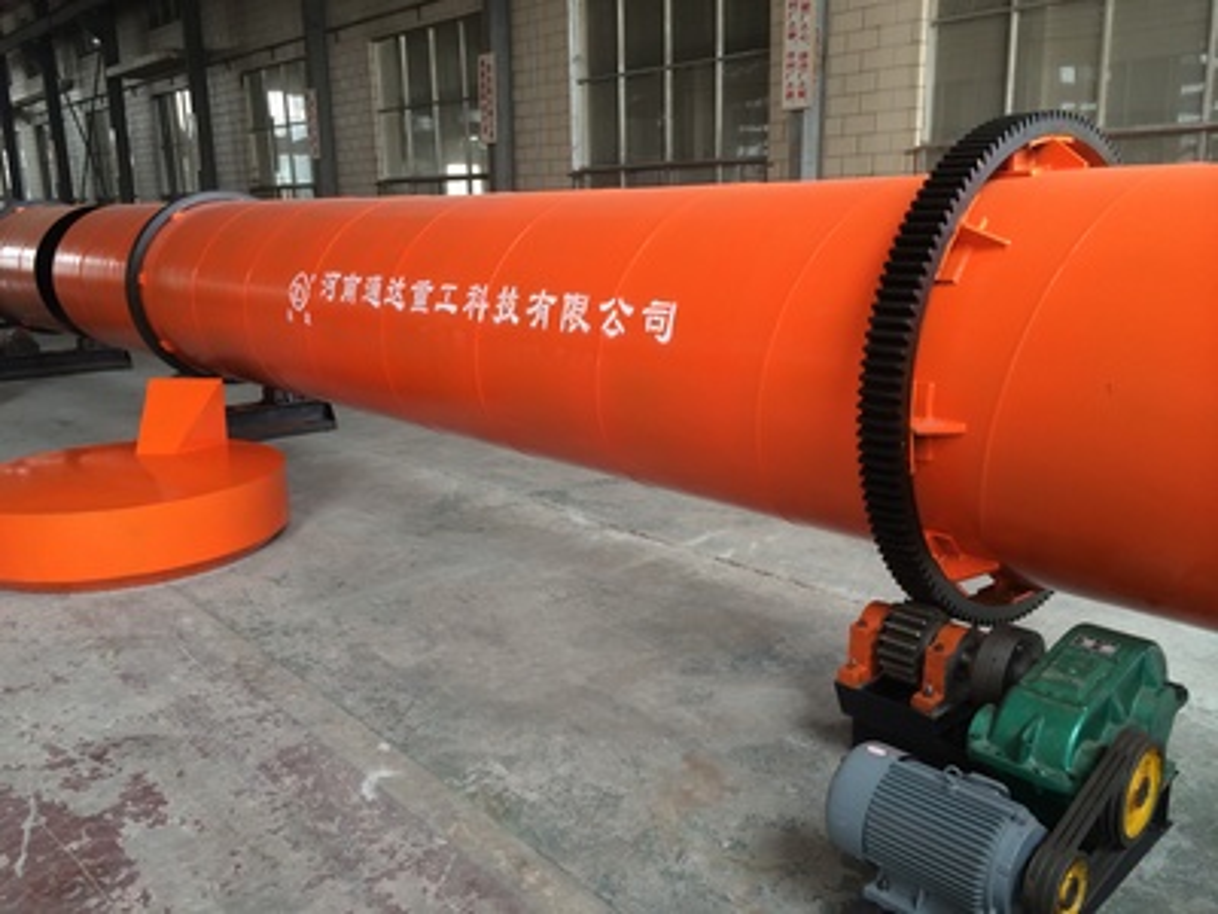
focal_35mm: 30
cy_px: 457
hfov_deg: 60.0
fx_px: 1056
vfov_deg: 46.8
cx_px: 609
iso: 80
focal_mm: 4.12
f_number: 2.2
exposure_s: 1/30
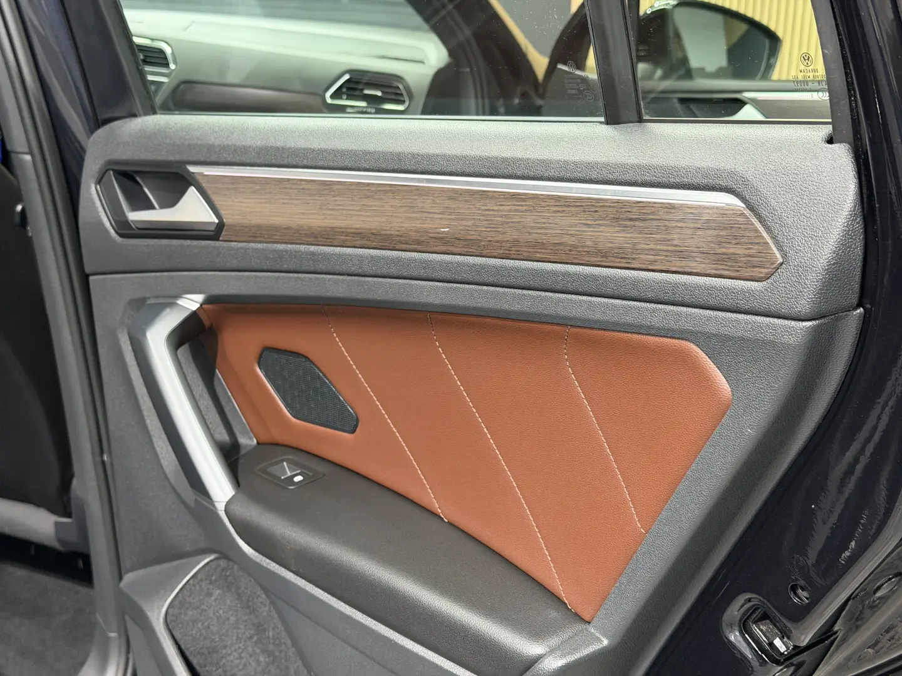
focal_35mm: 48
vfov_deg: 30.3
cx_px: 451
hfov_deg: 39.7
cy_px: 338
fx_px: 1251
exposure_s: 1/33
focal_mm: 6.76
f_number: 1.78
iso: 500
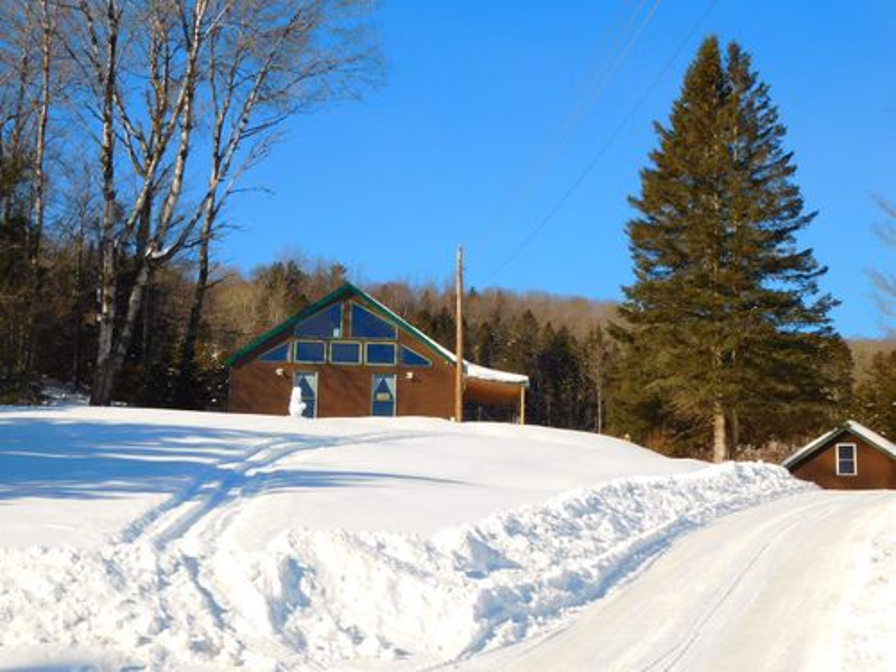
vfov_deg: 22.3
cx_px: 448
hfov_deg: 29.4
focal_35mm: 66
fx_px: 1708
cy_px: 336
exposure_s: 1/1250
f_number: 4.2
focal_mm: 11.7
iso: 125
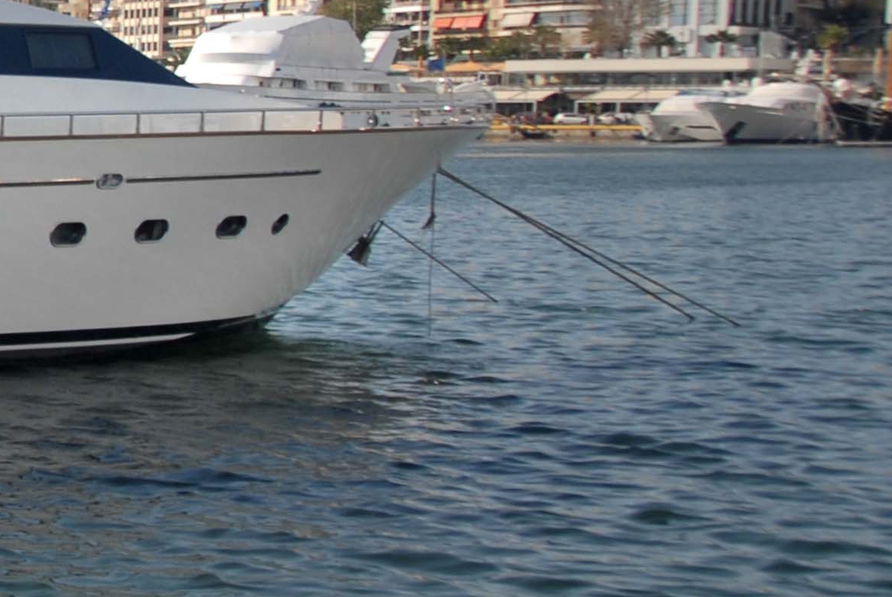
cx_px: -491
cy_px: -81
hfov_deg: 18.1
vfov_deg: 13.5
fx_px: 2456
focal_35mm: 99
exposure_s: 1/640
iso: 100
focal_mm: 20
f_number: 5
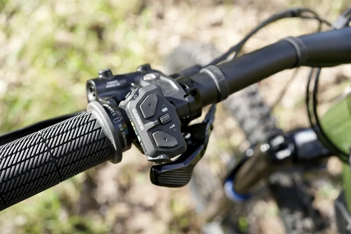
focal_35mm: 40
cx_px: 176
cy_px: 117
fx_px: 390
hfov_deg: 48.5
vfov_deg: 33.4
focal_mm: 40
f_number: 6.3
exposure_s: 1/30
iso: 100
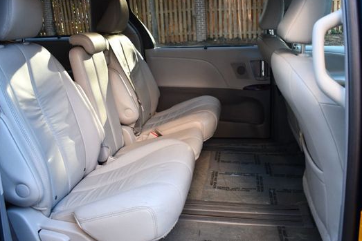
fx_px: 332
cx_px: 185
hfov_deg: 57.2
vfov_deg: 39.9
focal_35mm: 33
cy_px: 105
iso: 800
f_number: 3.5
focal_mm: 18
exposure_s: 1/160
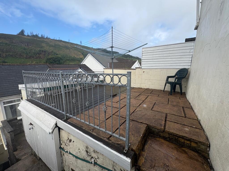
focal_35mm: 14
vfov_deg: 85.7
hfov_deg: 102.1
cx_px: 114
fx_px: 93
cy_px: 86
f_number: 2.2
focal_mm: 2.22
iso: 50
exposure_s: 1/812
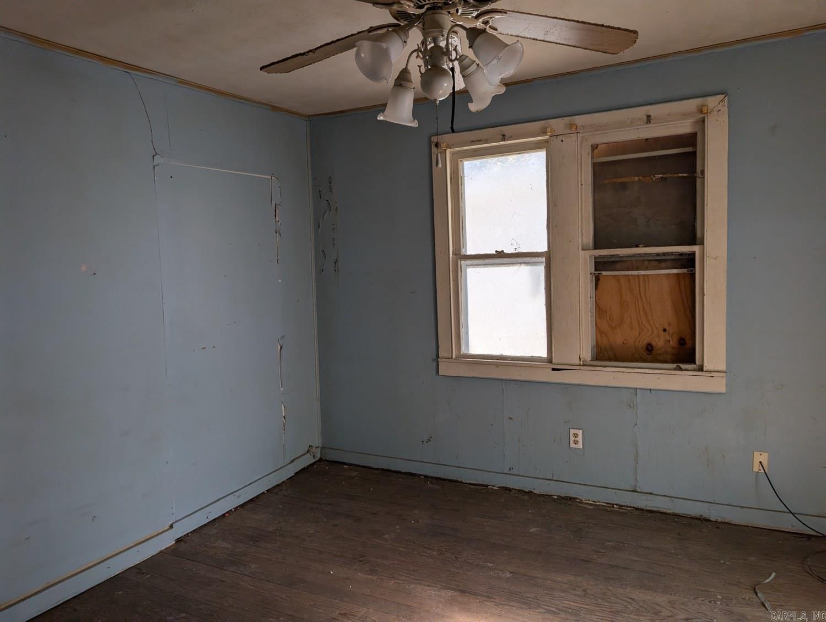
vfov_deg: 56.9
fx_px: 574
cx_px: 413
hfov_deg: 71.5
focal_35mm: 24
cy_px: 311
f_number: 1.68
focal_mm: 6.9
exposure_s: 1/341
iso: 202
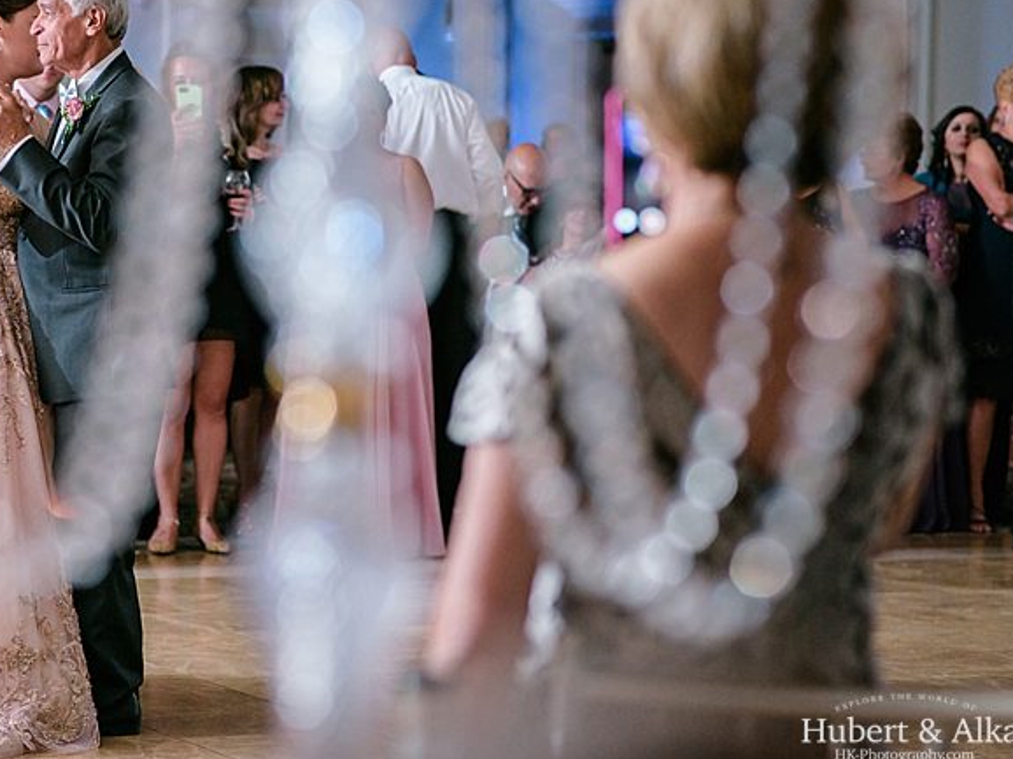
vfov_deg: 11.1
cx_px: 209
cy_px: 231
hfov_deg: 14.8
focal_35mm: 133
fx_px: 3890
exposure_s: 1/200
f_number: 2.8
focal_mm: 85
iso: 800
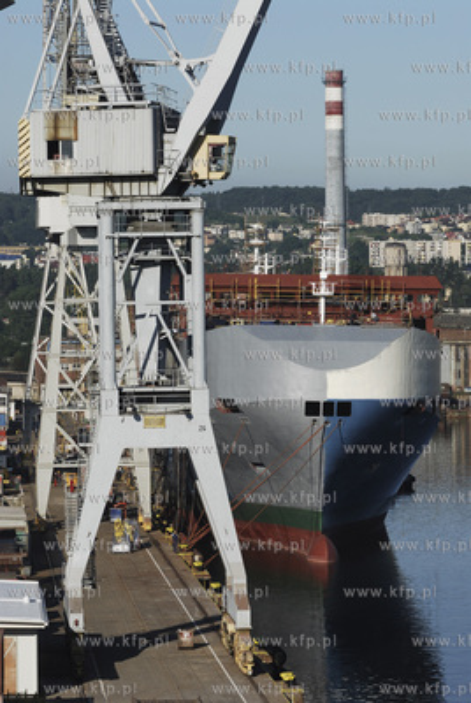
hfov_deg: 8.2
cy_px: 352
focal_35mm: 168
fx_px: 3285
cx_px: 236
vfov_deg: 12.2
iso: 100
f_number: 8
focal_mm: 112
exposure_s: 1/400
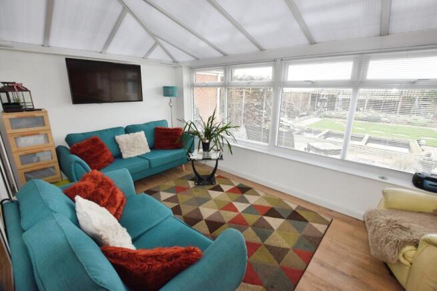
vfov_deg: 77.4
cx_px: 218
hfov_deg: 100.4
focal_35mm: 15
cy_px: 146
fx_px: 182
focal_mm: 10
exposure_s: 1/125
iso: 800
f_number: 5.6
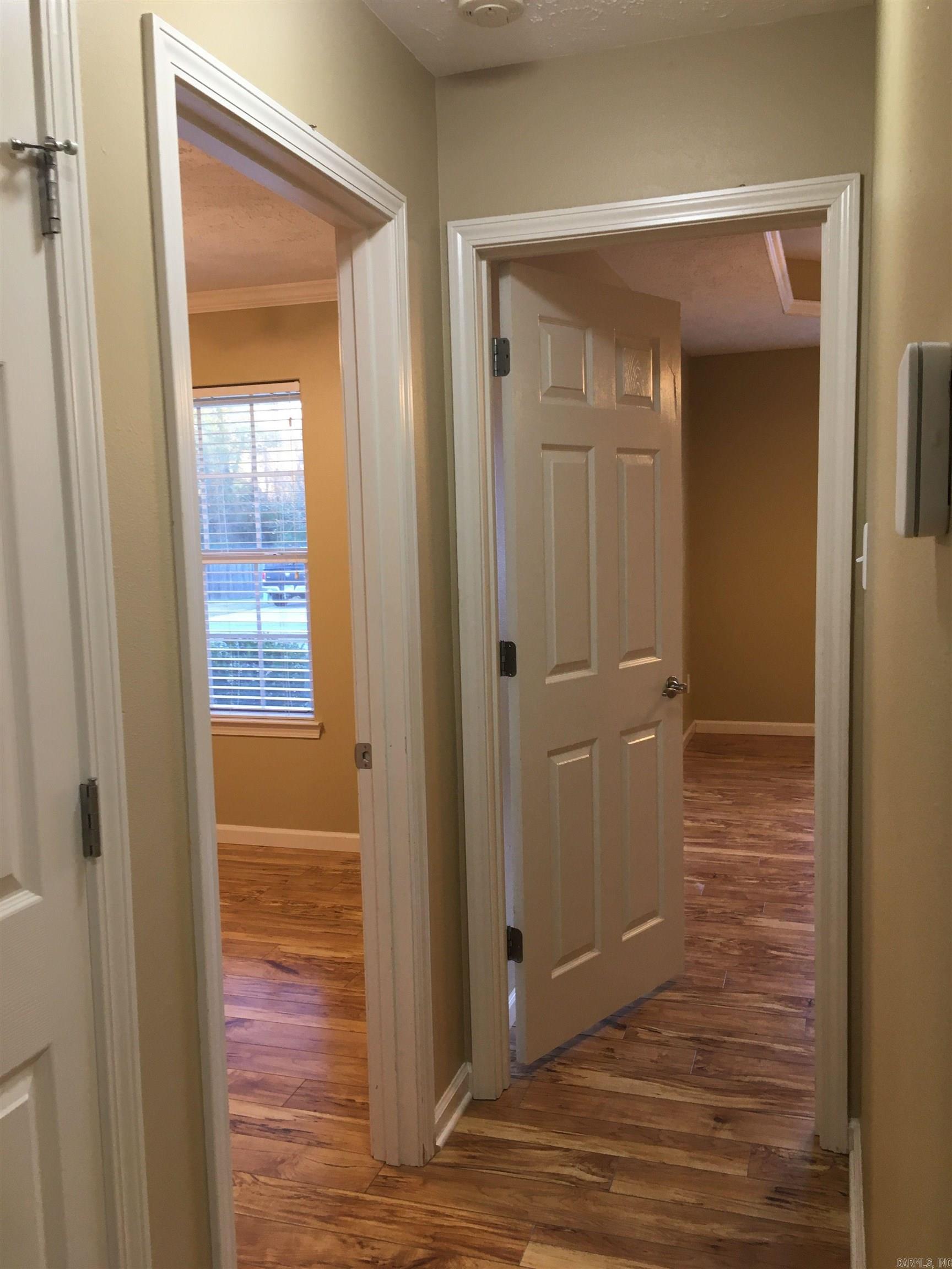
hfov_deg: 48.2
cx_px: 476
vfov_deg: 61.7
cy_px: 634
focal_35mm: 29
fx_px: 1063
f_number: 2.2
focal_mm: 4.15
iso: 64
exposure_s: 1/30
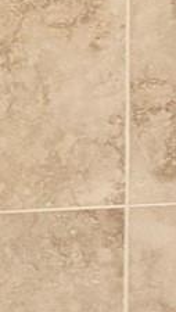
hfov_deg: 5.0
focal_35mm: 186
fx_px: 1539
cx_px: -765
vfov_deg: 11.4
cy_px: 348
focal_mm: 6.76
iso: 500
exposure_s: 1/60
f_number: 1.78
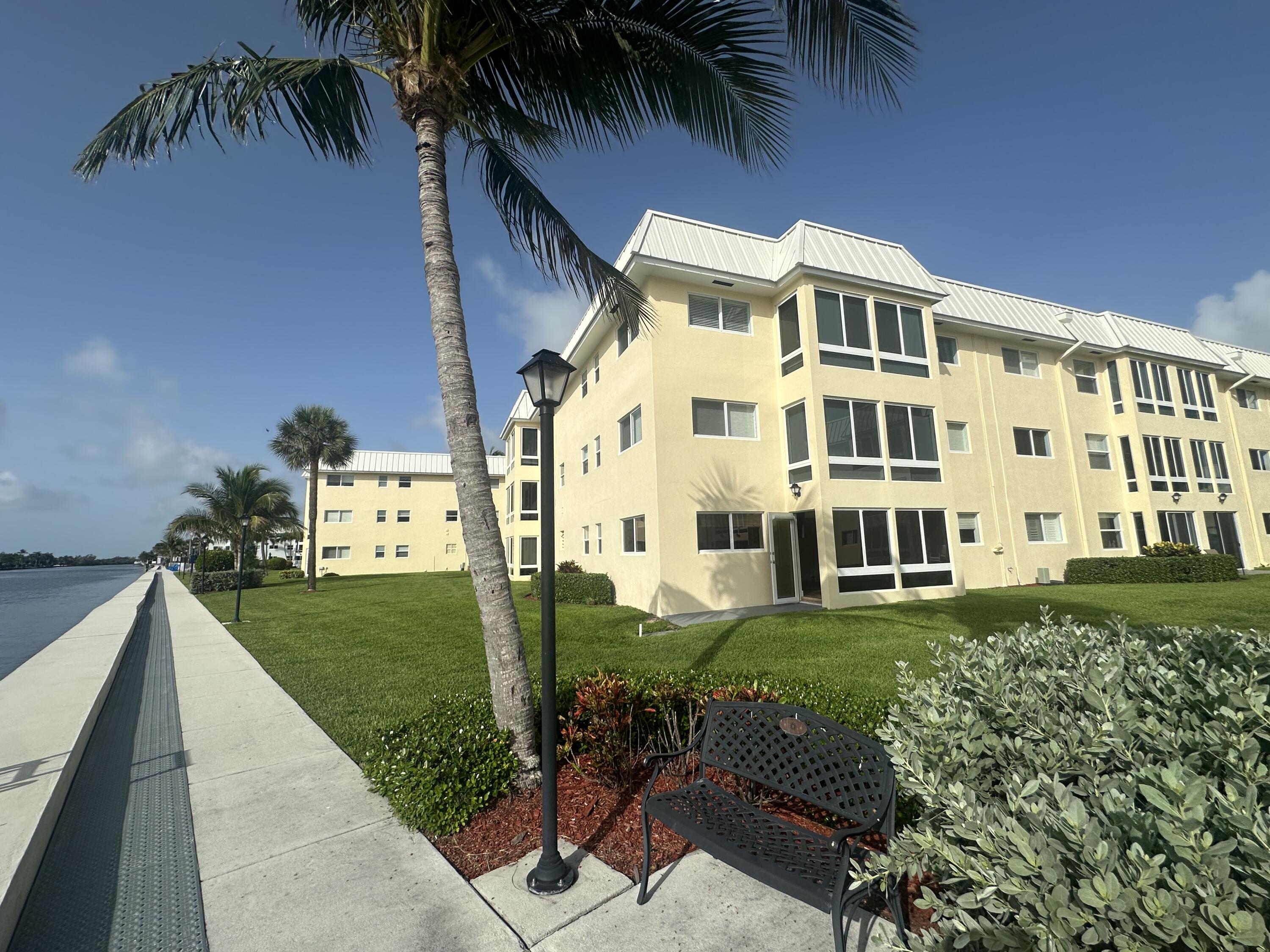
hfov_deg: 102.1
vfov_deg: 85.7
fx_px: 514
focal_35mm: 14
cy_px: 476
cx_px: 635
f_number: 2.2
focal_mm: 2.22
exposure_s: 1/4831
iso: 40
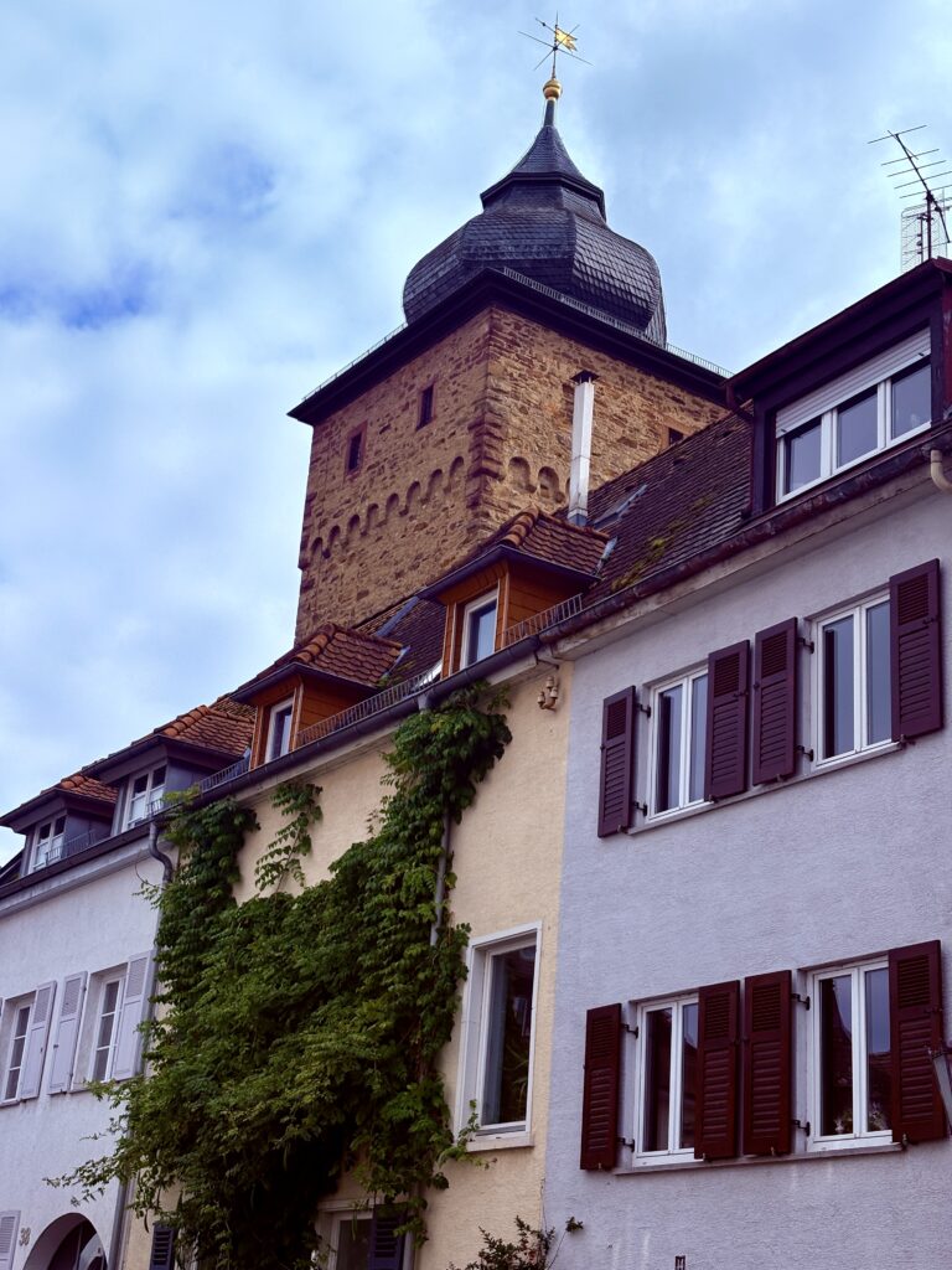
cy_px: 635
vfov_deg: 36.8
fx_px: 1907
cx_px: 476
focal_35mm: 52
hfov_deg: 28.0
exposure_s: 1/3279
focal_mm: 5.96
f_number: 1.6
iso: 32
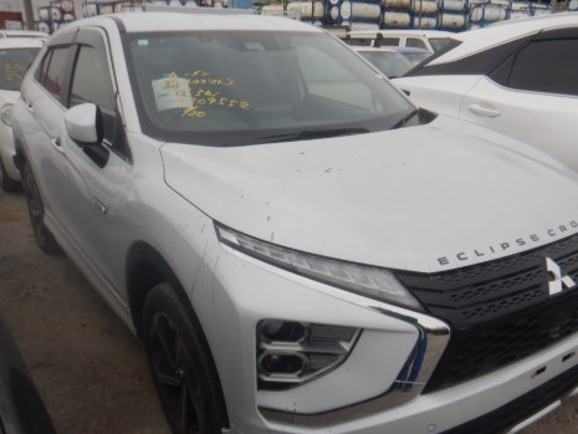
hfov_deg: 55.3
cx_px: 316
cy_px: 257
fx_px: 551
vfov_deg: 42.8
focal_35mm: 33
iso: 125
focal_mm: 4.3
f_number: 2.8
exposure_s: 1/400
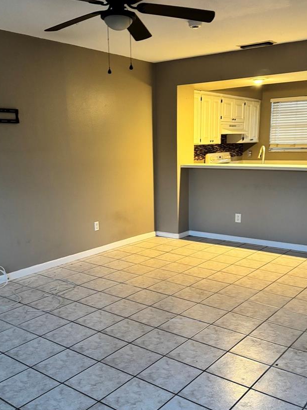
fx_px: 414
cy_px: 235
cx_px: 155
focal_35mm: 35
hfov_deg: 40.7
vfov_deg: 52.4
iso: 640
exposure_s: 1/40
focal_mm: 6.76
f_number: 1.78
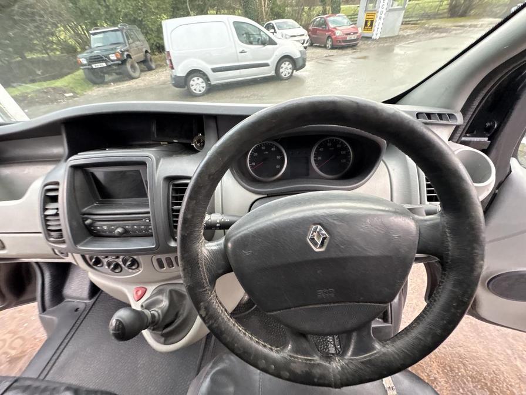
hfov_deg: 102.1
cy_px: 198
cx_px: 263
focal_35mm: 14
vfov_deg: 85.7
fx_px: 213
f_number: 2.2
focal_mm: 2.22
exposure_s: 1/60
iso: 400
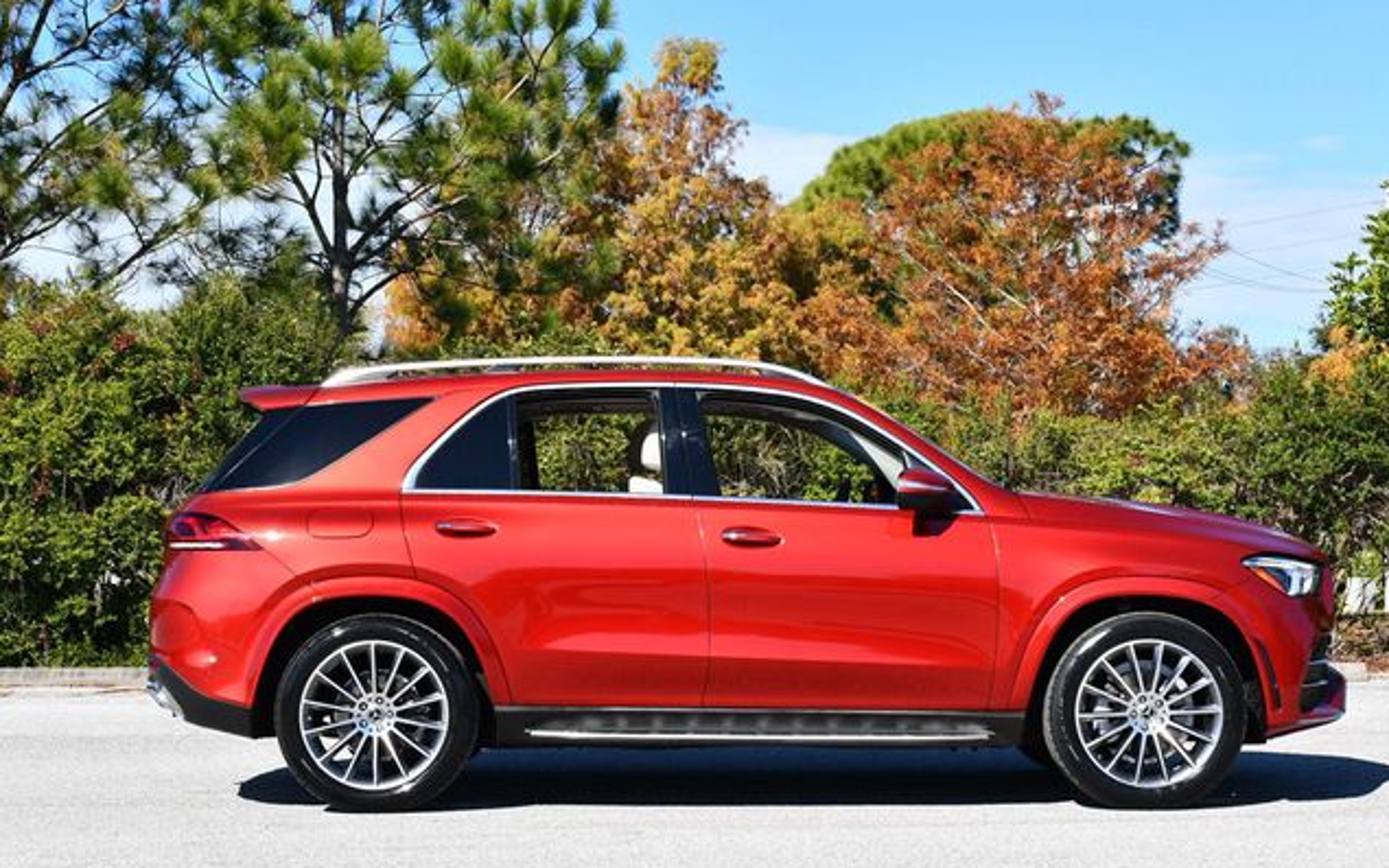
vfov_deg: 18.1
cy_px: 453
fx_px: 2726
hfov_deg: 28.6
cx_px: 698
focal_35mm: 72
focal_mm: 35
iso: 110
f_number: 8
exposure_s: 1/250
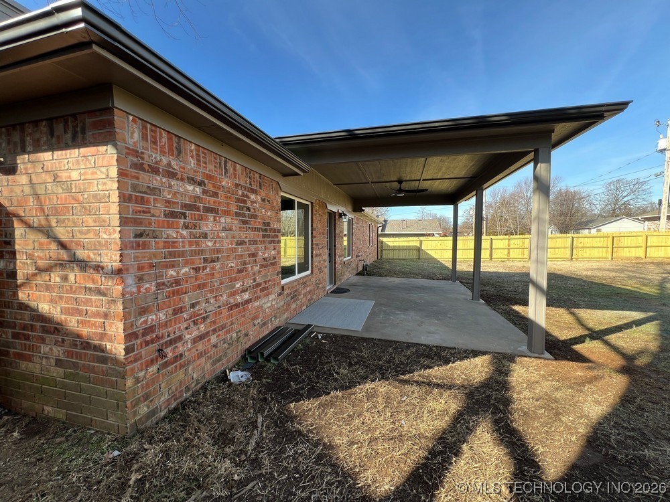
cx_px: 335
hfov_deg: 106.2
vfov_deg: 89.9
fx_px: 252
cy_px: 251
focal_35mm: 13
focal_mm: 1.57
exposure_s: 1/237
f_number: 1.8
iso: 32
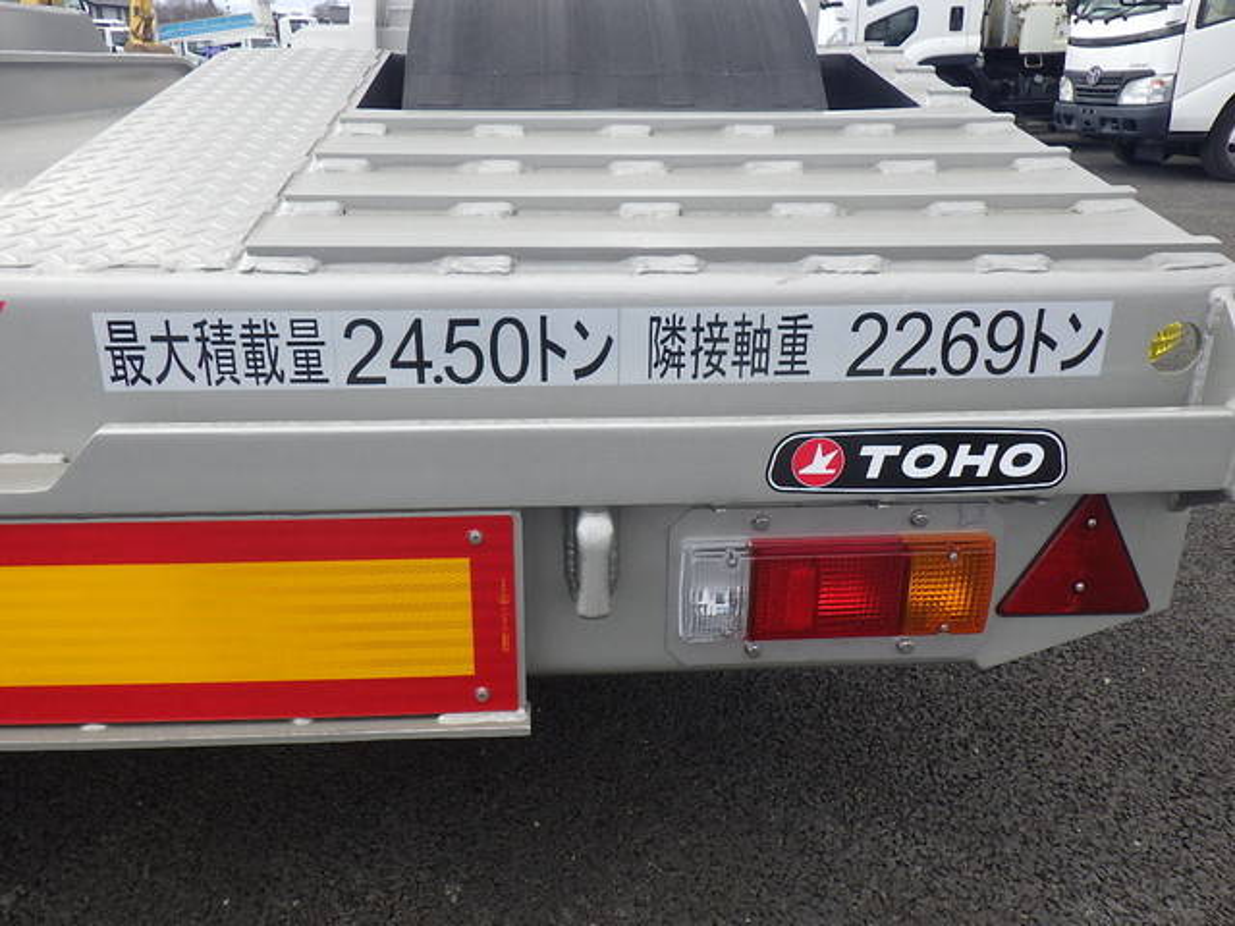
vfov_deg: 49.7
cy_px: 463
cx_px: 618
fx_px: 999
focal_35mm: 28
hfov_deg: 63.4
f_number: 4.2
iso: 125
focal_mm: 5
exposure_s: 1/320
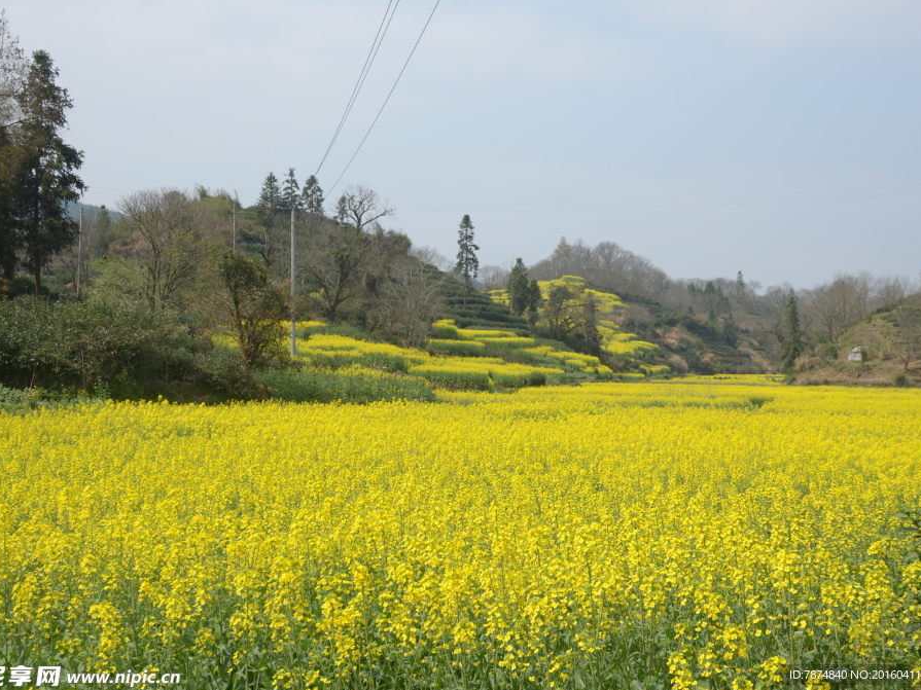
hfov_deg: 34.3
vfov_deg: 26.1
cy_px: 347
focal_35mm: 56
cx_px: 490
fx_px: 1490
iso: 160
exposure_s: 1/350
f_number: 9.5
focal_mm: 34
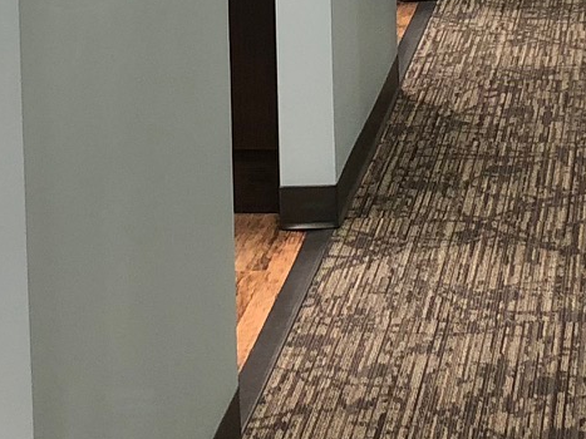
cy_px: -252
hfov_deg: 16.2
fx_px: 2048
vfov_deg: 11.6
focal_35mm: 121
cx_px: 415
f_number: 1.8
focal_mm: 4
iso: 50
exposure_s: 1/15
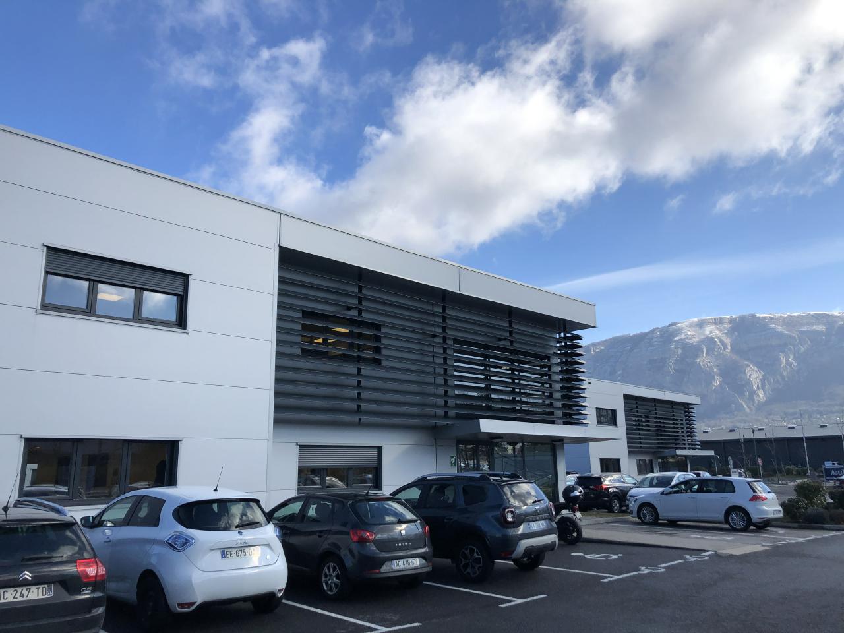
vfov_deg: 49.7
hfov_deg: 63.4
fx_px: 683
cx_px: 422
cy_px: 316
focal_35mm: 28
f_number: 1.8
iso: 20
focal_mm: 3.99
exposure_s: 1/1919
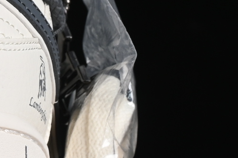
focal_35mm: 420
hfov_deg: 4.8
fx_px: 2776
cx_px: -208
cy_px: -66
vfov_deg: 3.3
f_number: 8
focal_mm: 50
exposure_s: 1/80
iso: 160
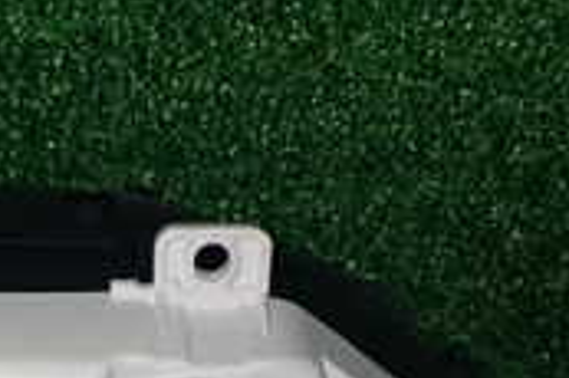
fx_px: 2053
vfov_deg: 10.3
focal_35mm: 130
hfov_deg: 15.2
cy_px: 470
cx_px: -122
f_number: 7.1
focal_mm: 6.37
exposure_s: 1/40
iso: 320
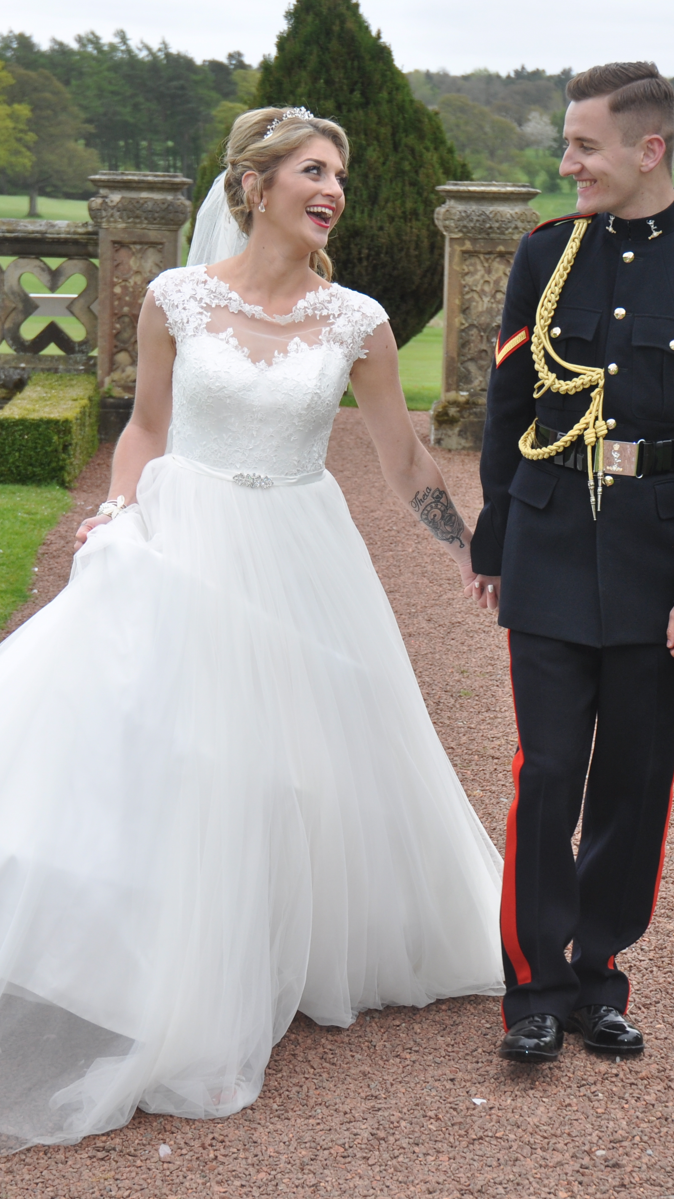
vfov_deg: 25.7
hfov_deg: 14.6
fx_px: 2631
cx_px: 421
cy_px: 599
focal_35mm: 83
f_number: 5
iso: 200
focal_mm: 35
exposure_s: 1/200
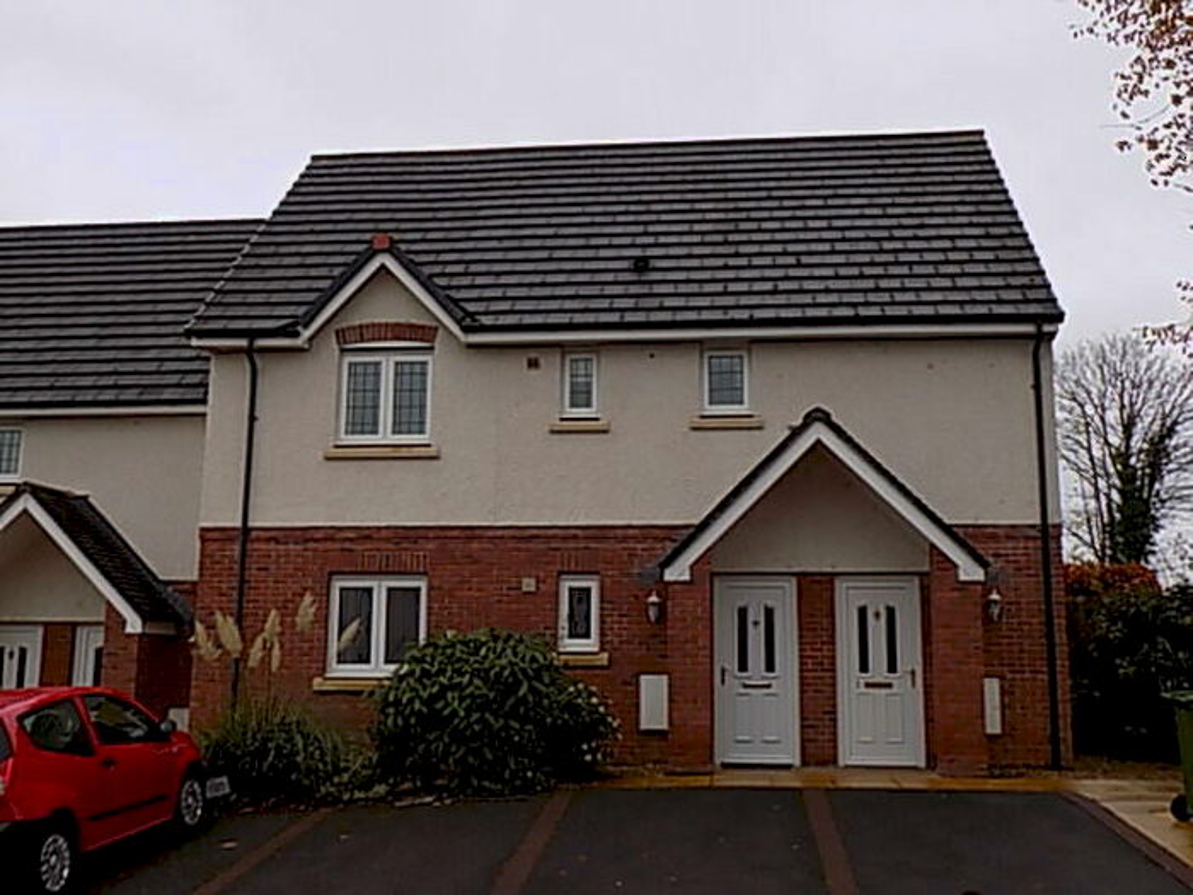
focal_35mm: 34
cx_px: 596
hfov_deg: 54.0
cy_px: 448
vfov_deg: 41.8
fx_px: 1172
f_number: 3.4
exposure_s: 1/80
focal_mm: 6.1
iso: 80
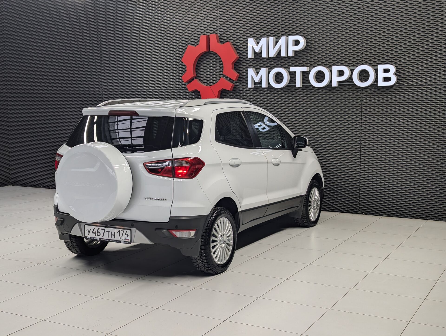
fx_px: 619
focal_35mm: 48
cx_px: 223
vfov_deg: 30.3
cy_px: 168
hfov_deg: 39.6
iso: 42
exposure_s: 1/120
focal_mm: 6.81
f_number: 1.85
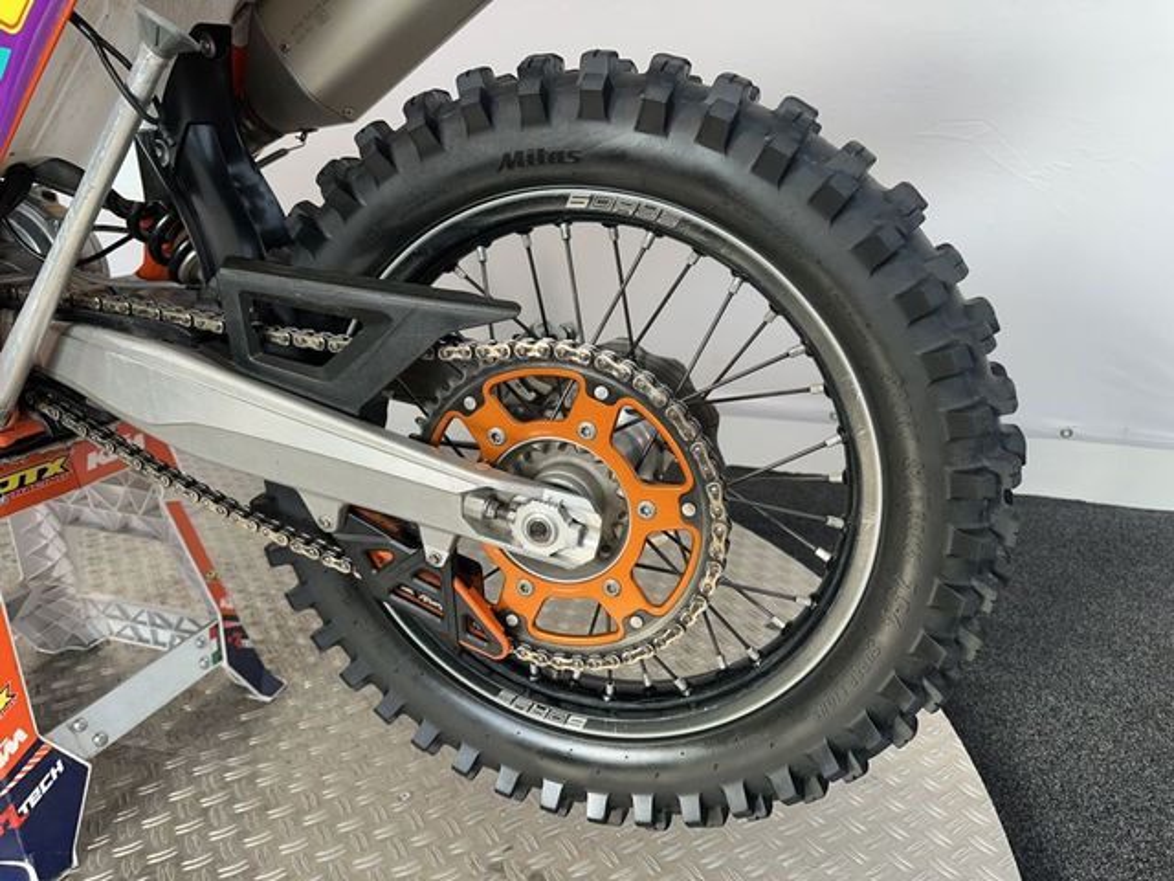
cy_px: 440
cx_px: 587
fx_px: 814
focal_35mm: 24
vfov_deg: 56.8
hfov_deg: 71.6
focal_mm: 6.86
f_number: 1.78
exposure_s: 1/104
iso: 50
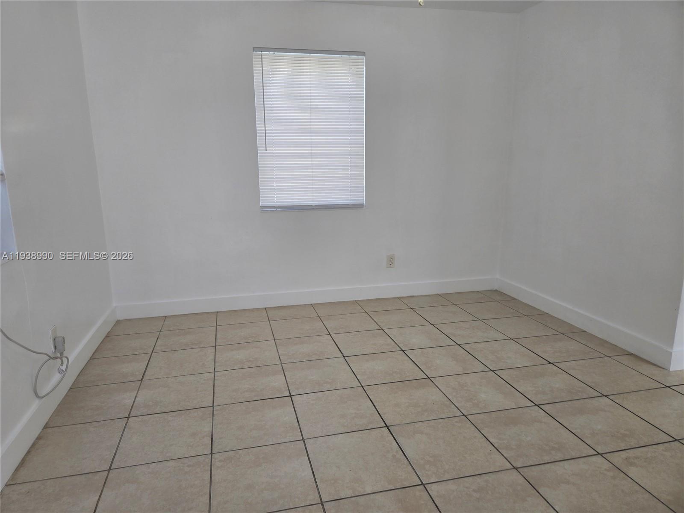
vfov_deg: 58.9
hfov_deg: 73.9
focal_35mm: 23
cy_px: 256
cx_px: 342
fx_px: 454
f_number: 1.8
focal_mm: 5.4
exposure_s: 1/120
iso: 40
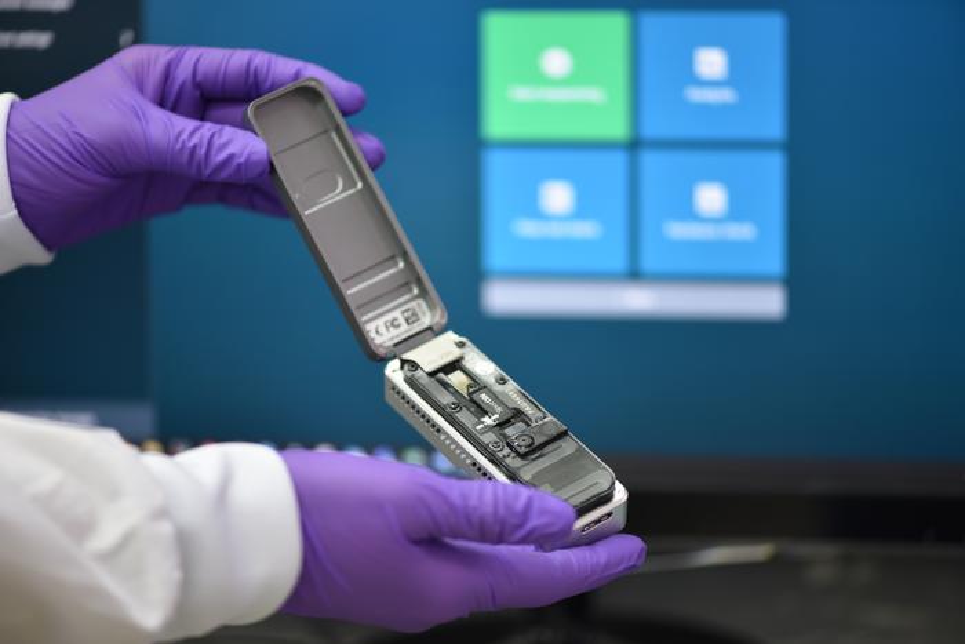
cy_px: 322
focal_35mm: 105
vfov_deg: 13.0
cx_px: 482
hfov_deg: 19.5
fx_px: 2815
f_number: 3
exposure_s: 1/125
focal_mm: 105
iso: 500
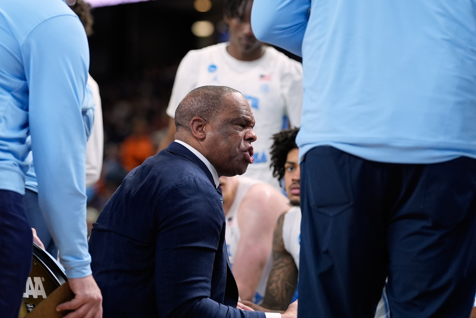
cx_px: 238
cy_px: 159
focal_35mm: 138
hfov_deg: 14.8
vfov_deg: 10.0
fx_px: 1826
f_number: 2
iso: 1250
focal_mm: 92
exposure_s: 1/1600
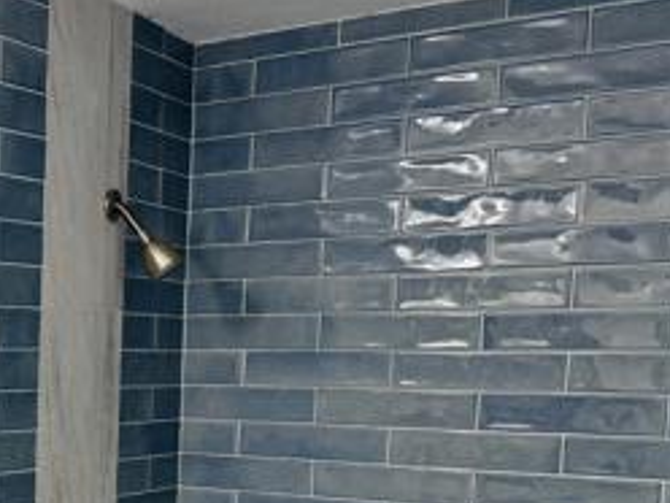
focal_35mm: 62
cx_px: -184
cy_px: 495
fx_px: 1200
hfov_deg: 26.7
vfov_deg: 22.8
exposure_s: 1/120
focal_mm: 6.76
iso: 100
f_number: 1.78
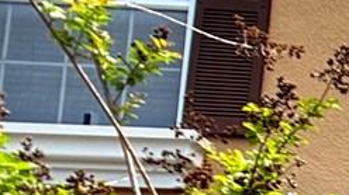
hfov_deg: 9.4
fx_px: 1563
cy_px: 518
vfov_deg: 6.7
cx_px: 1113
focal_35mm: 169
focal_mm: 6.76
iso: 100
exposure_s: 1/2232
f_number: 1.78
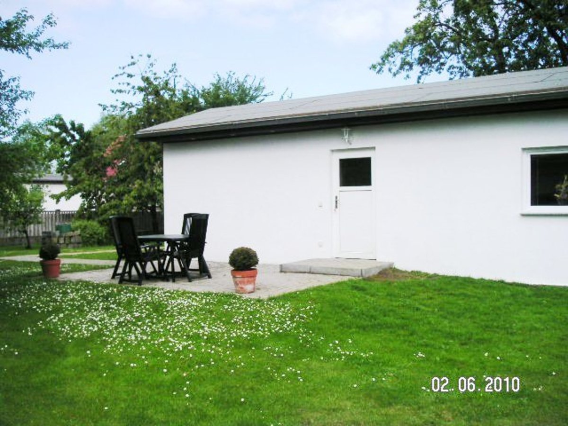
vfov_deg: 37.7
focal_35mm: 38
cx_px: 284
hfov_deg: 49.0
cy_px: 213
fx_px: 624
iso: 50
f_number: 2.8
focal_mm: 6
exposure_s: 1/750
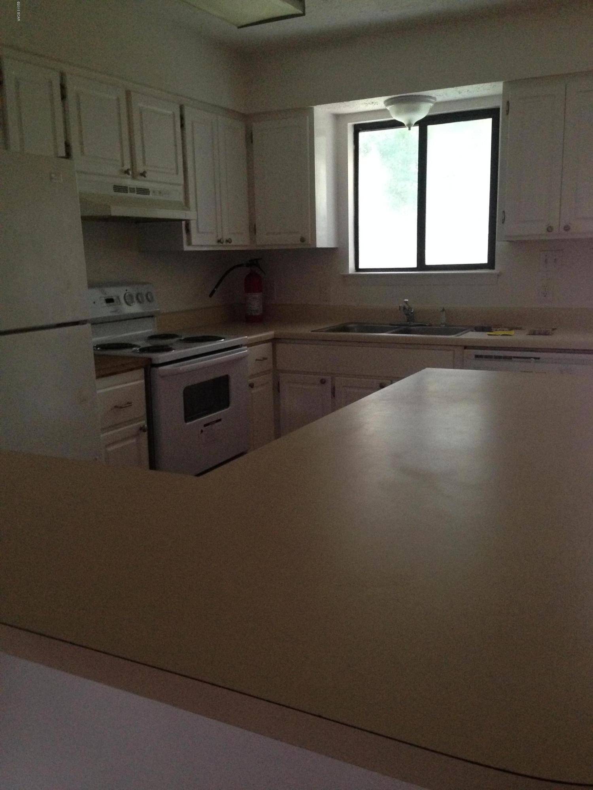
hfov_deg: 42.9
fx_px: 754
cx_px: 296
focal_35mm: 33
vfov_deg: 55.4
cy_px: 395
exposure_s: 1/15
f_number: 2.4
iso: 400
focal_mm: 4.12
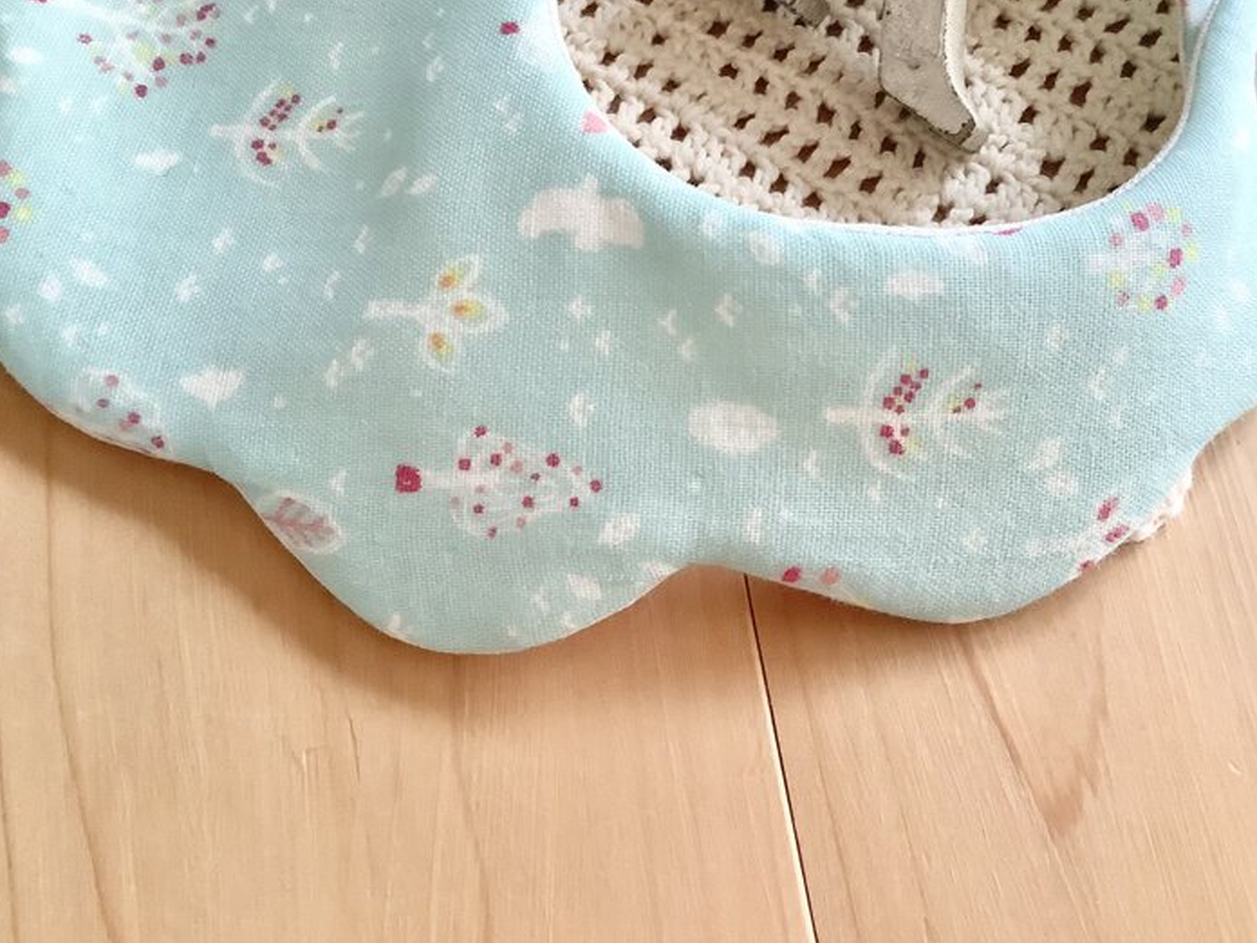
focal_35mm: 38
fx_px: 1380
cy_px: 439
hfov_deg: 48.7
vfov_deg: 37.7
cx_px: 745
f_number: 2.4
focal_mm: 3.3
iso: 200
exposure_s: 1/50
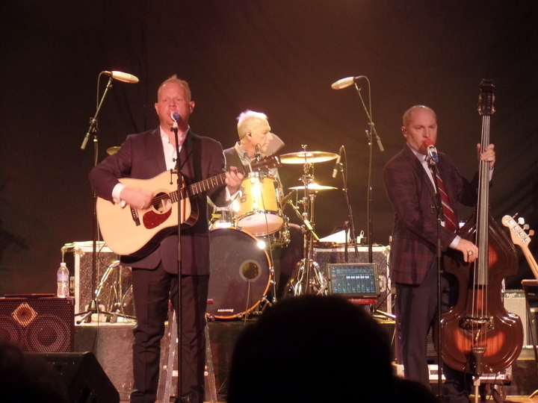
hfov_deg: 11.4
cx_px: 269
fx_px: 2689
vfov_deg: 8.6
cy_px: 202
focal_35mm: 173
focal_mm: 30.8
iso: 640
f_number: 4.5
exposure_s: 1/15
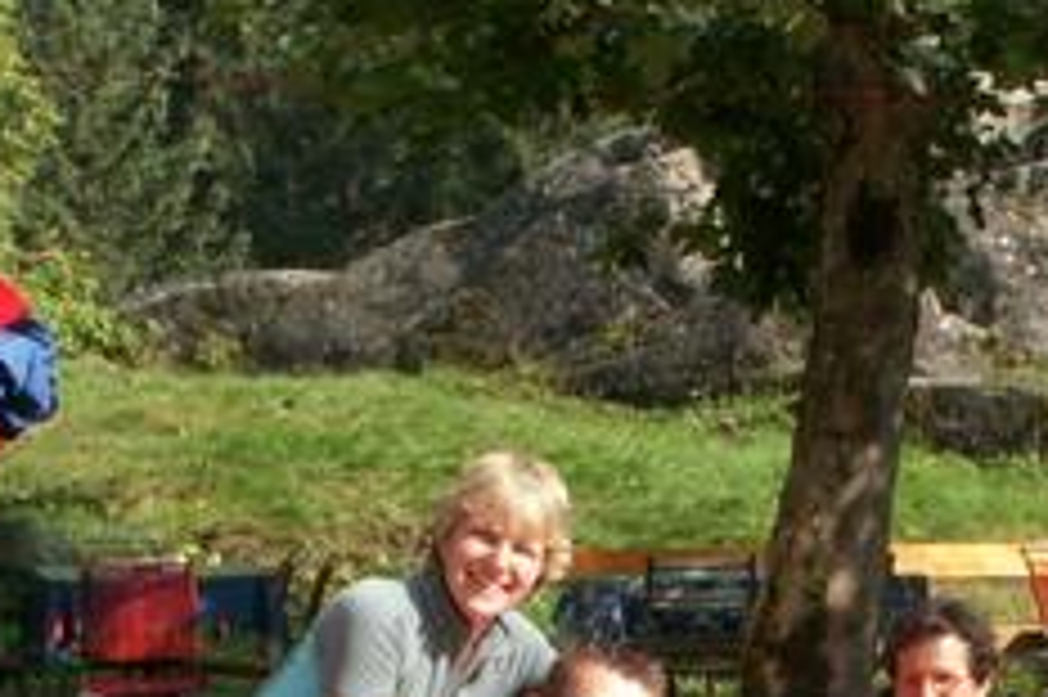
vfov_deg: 13.4
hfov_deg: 20.3
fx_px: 2909
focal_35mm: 100
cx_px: 792
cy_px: 755
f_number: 5
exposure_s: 1/125
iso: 50
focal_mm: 5.86
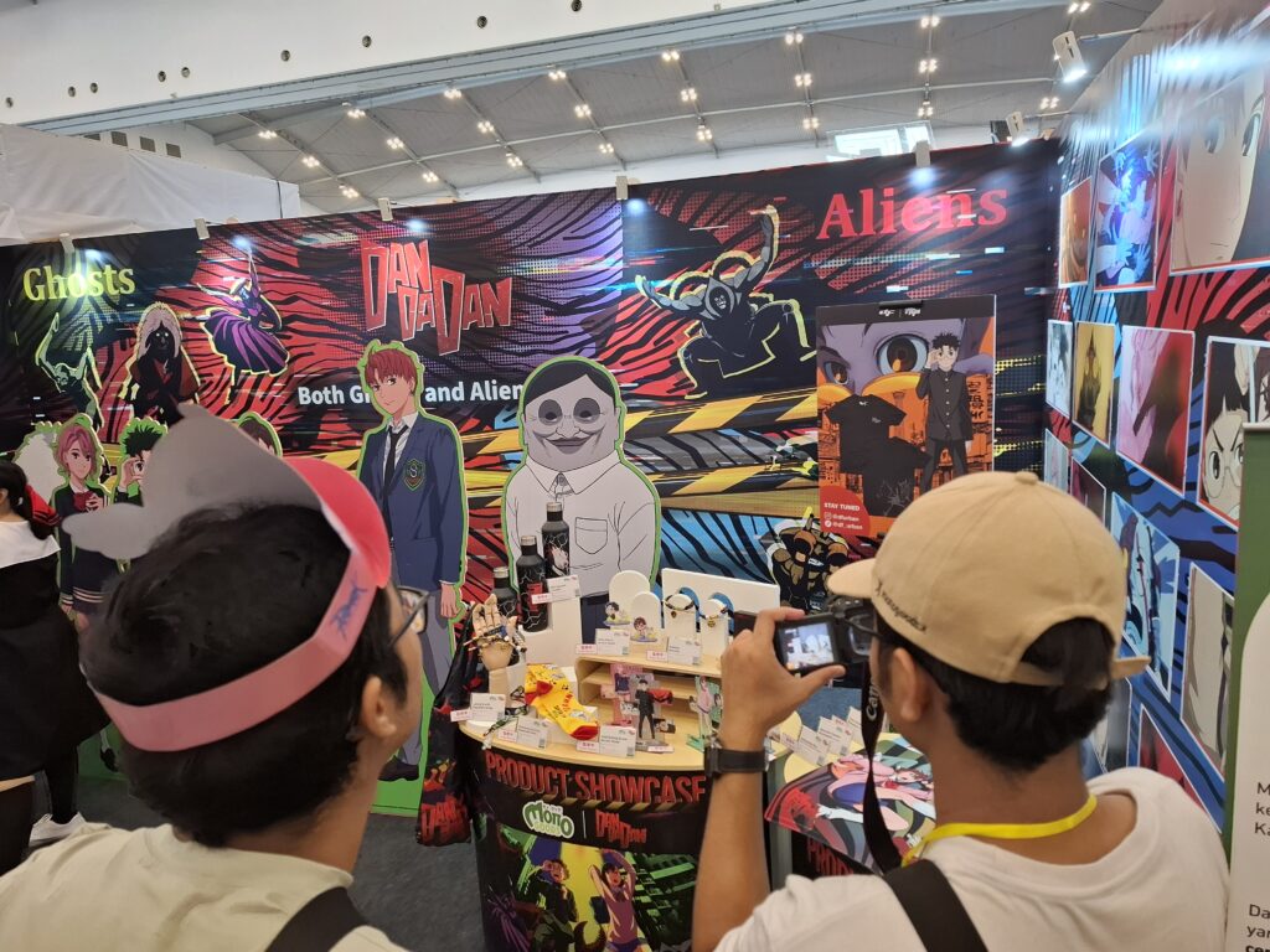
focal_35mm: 23
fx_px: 844
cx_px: 635
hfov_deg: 73.9
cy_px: 476
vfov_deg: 58.9
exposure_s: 1/50
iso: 320
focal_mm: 5.54
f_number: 1.8
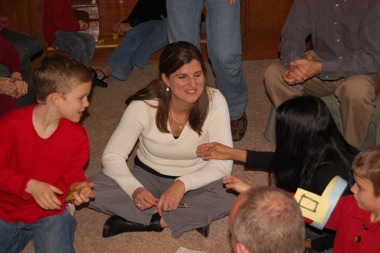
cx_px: 190
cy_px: 126
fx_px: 870
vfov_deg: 16.5
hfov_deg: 24.6
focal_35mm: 82
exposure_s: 1/60
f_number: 5.6
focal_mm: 55
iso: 400
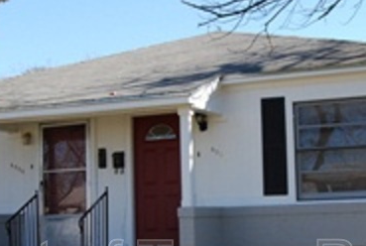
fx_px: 662
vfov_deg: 21.0
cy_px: 156
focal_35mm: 65
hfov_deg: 30.8
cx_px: 211
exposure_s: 1/160
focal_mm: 20
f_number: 6.3
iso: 100
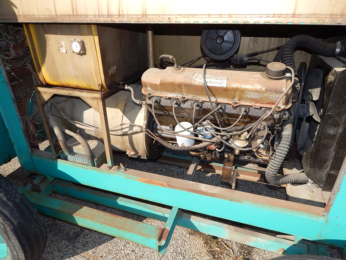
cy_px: 130
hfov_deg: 73.9
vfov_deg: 58.9
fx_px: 230
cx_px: 173
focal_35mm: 23
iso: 125
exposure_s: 1/1000
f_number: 3
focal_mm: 4
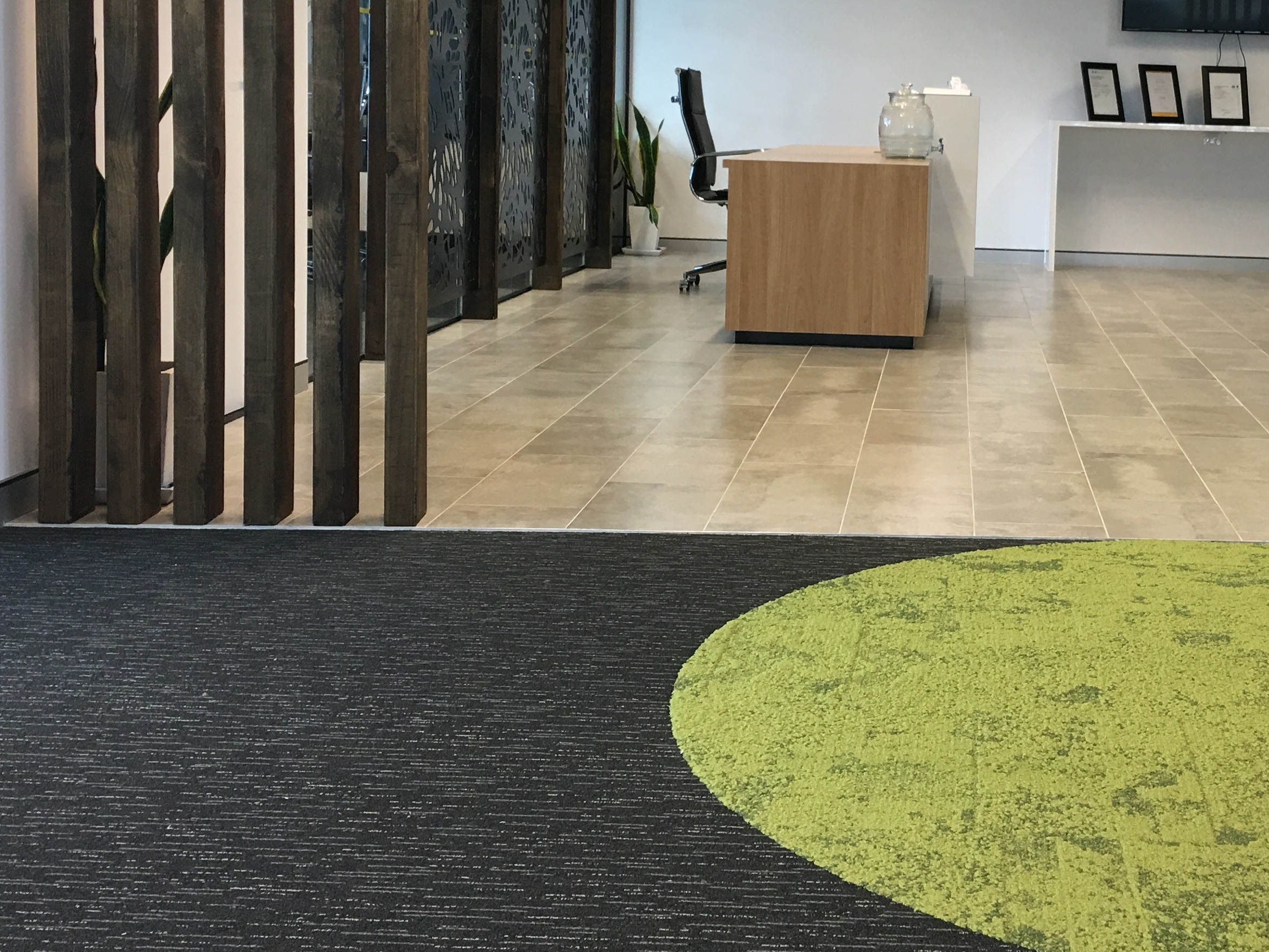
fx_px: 1833
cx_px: 933
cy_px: 282
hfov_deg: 37.4
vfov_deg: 28.8
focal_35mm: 50
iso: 32
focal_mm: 4.15
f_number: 2.2
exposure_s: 1/17
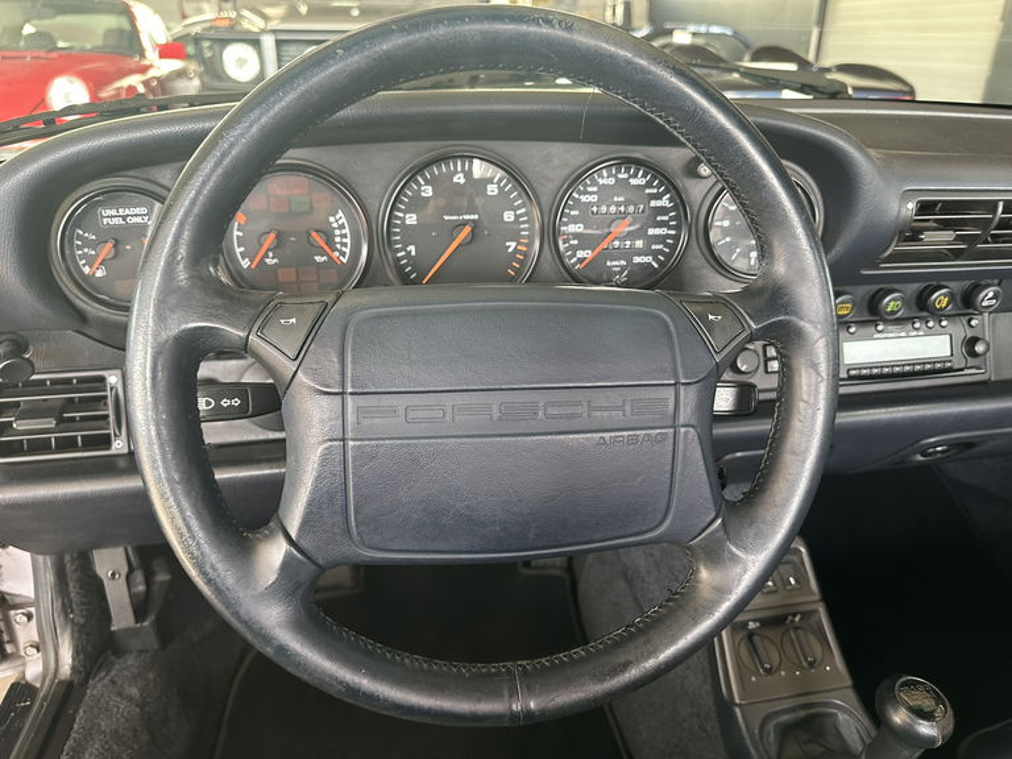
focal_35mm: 24
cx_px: 506
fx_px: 702
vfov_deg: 56.8
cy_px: 380
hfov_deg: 71.6
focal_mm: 6.86
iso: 320
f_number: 1.78
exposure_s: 1/60
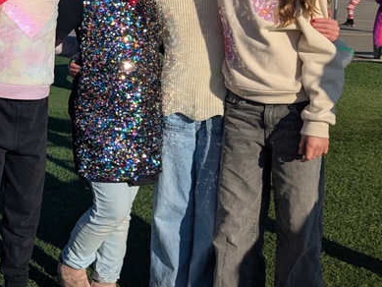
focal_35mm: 71
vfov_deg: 20.6
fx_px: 784
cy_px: 84
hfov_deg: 24.1
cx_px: -113
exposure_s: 1/7812
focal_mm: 4.38
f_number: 1.73
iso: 73
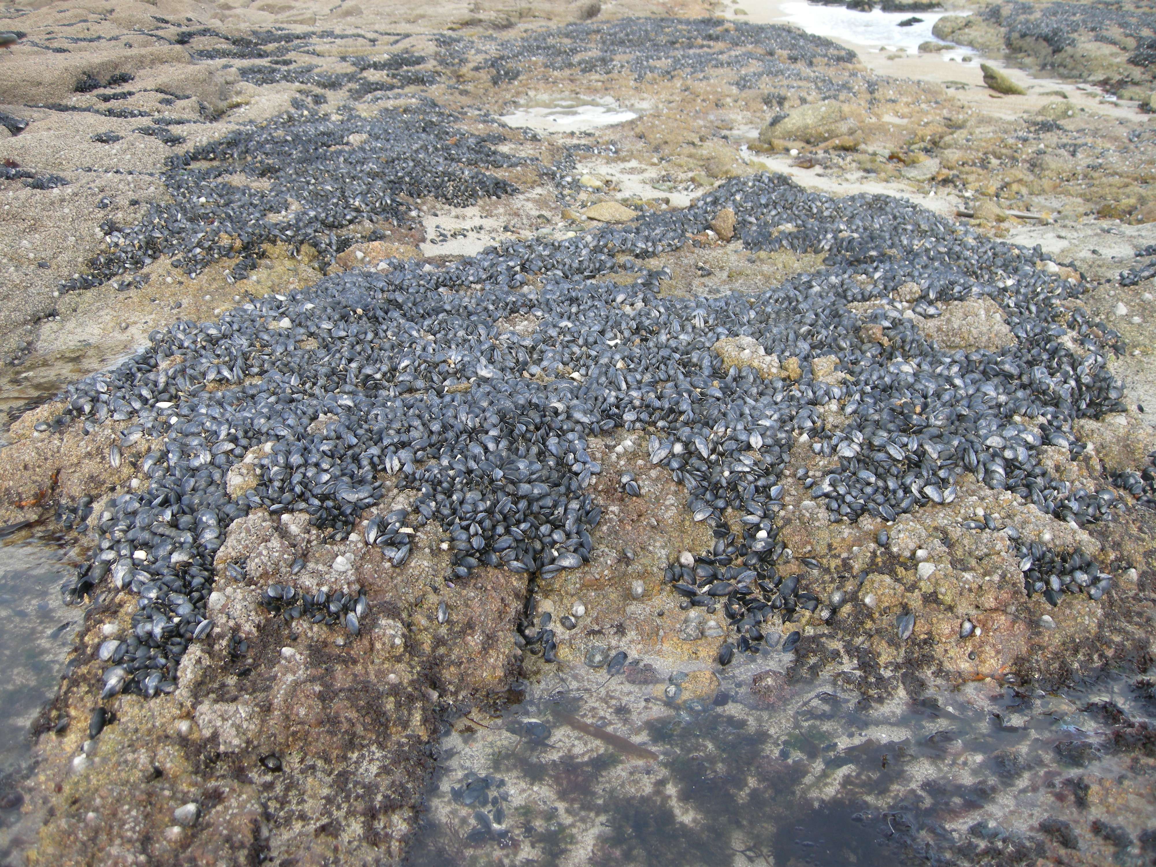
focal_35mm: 35
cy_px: 434
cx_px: 578
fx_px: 1169
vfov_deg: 40.7
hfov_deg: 52.6
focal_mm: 7.5
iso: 64
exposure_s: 1/64
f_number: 3.4
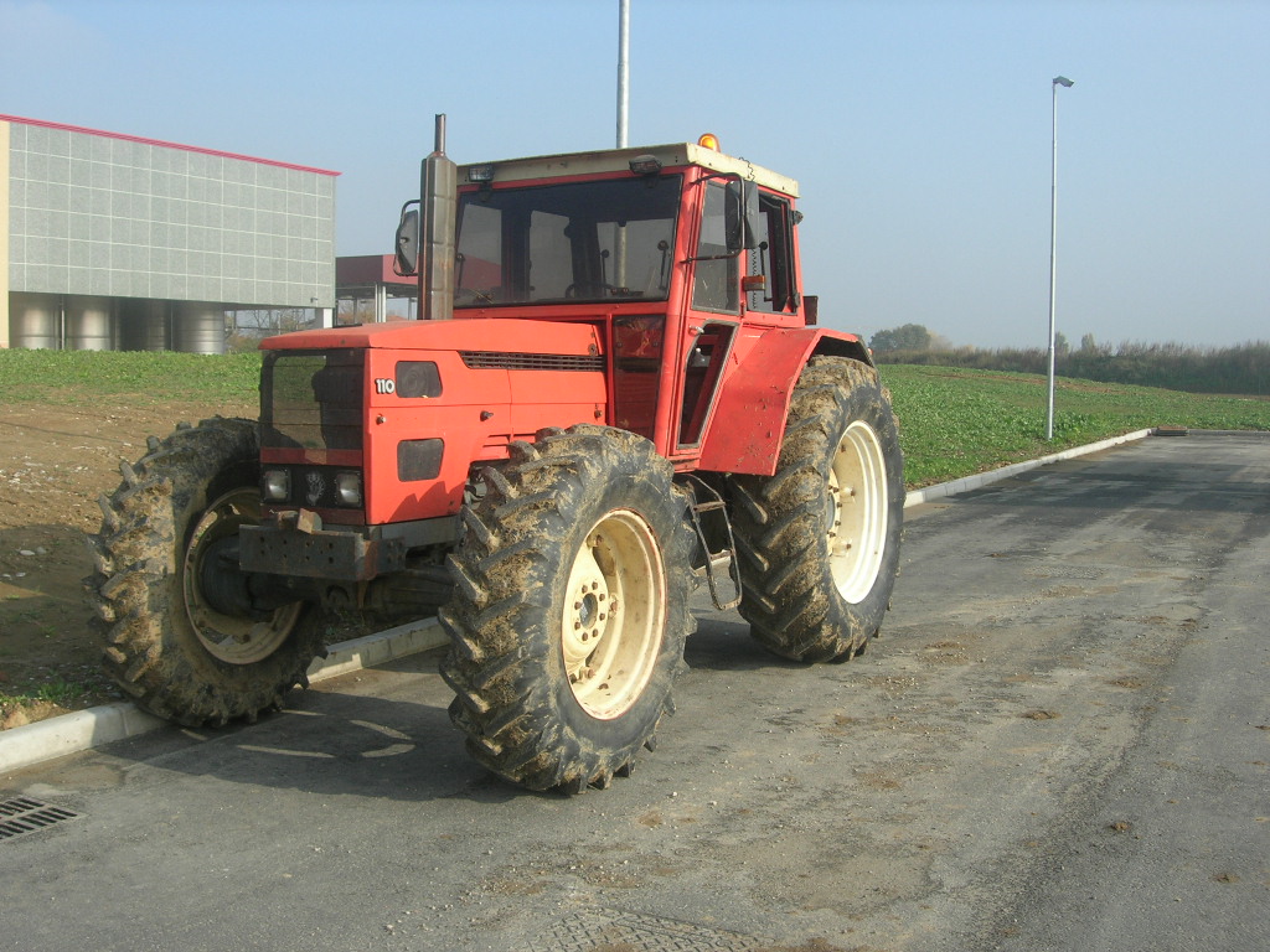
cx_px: 635
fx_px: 1394
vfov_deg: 37.7
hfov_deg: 49.0
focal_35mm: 38
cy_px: 476
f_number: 4.8
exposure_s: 1/379
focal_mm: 7.8
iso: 64
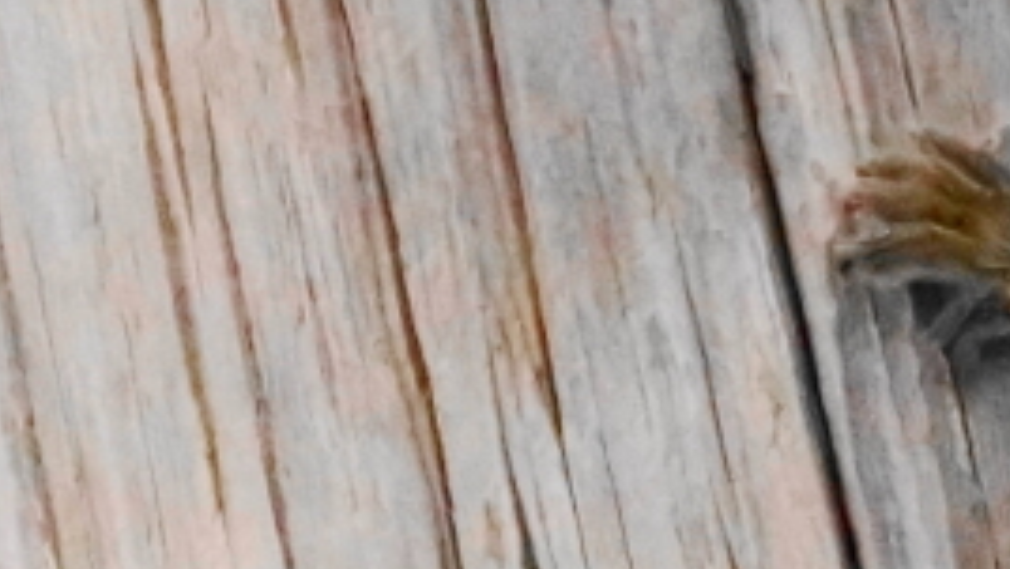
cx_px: 1607
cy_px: 904
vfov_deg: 2.0
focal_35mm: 615
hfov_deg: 3.5
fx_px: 16476
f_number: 9
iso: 3200
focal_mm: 105
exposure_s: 1/1600
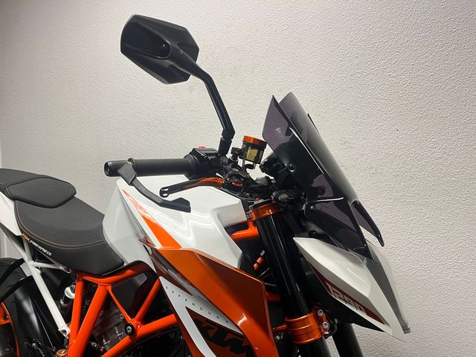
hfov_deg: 67.3
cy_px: 178
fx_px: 358
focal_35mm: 26
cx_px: 238
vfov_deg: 53.1
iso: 100
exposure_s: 1/50
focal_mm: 5.1
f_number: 1.6
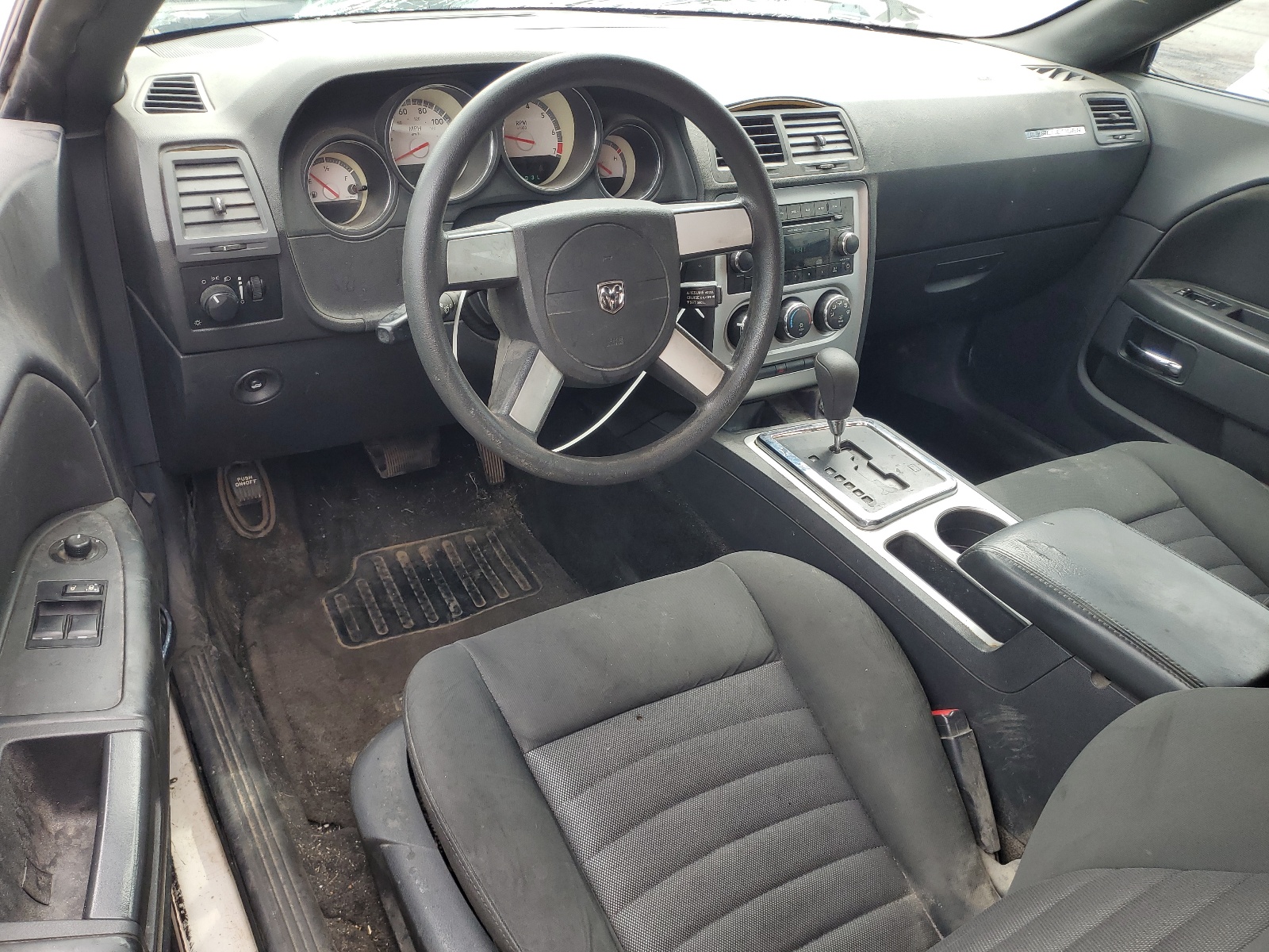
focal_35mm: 26
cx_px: 634
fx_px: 953
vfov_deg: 53.1
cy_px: 476
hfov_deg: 67.3
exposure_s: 1/204
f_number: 1.5
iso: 50
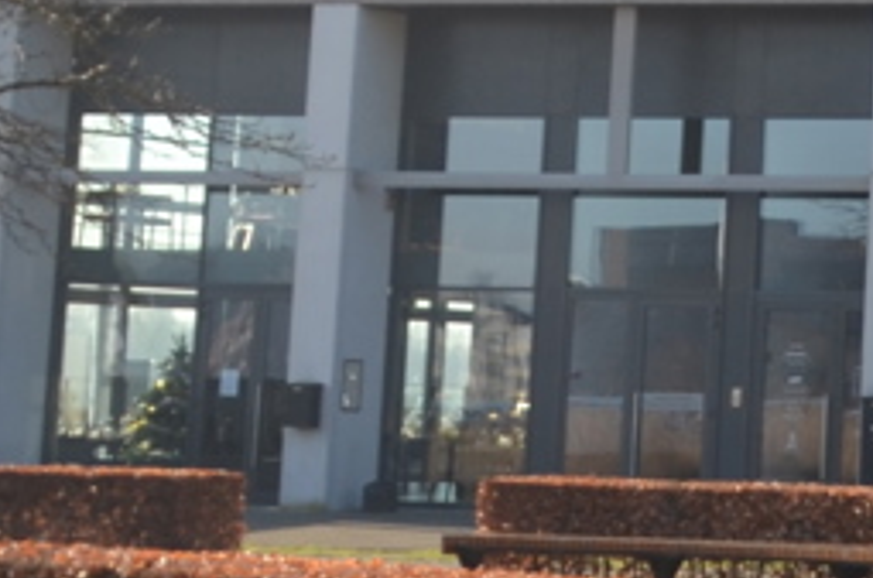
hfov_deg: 10.8
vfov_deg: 8.1
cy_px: -455
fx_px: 3970
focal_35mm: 164
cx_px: 2034
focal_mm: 18
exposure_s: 1/250
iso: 100
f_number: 5
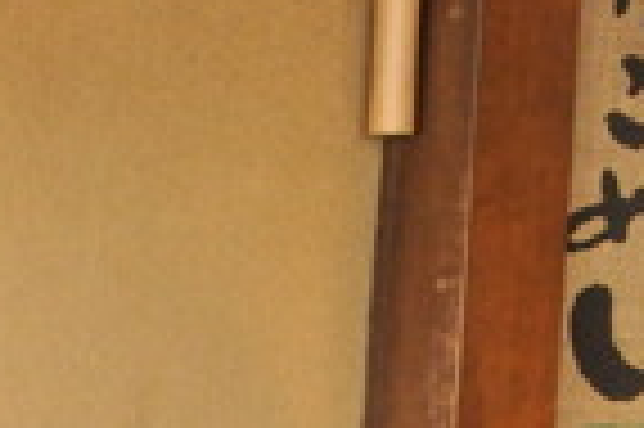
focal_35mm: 279
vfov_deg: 4.8
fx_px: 4985
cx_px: 2076
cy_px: -514
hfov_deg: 6.6
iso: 800
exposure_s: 1/50
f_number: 7.1
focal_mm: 26
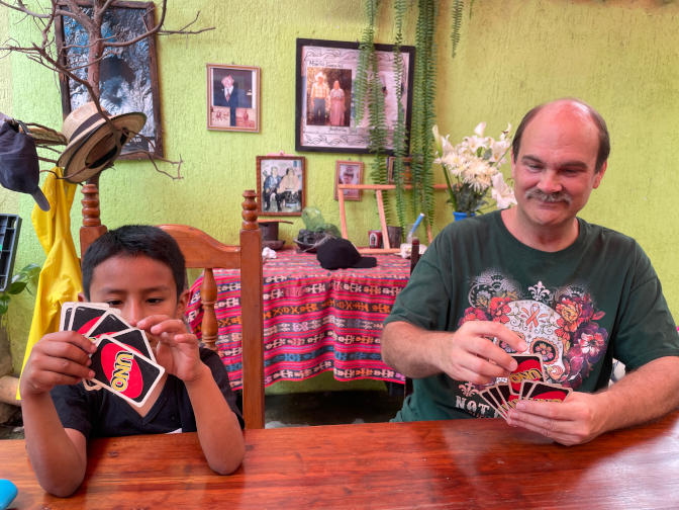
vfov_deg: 53.1
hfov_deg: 67.3
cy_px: 255
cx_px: 340
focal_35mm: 26
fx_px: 510
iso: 32
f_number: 1.6
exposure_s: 1/121
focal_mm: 4.2
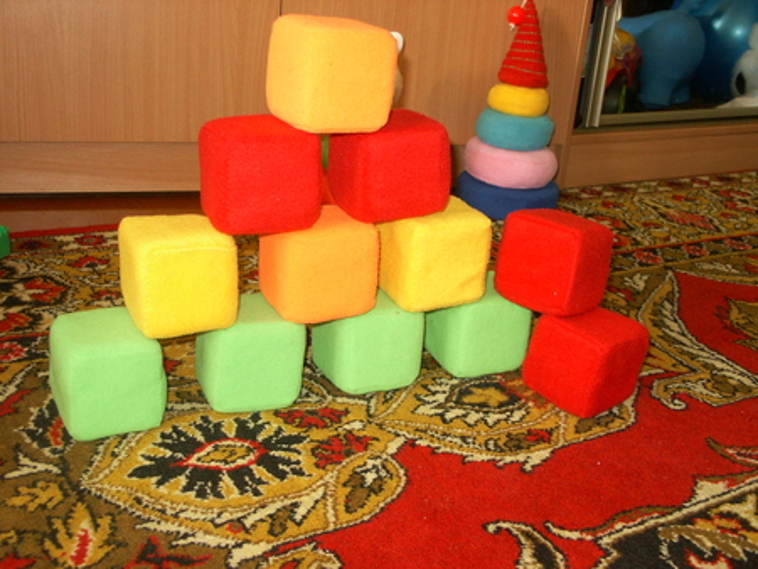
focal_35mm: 41
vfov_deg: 35.2
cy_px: 284
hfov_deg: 45.8
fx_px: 898
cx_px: 379
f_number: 3.6
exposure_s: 1/45
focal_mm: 8.62
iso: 200
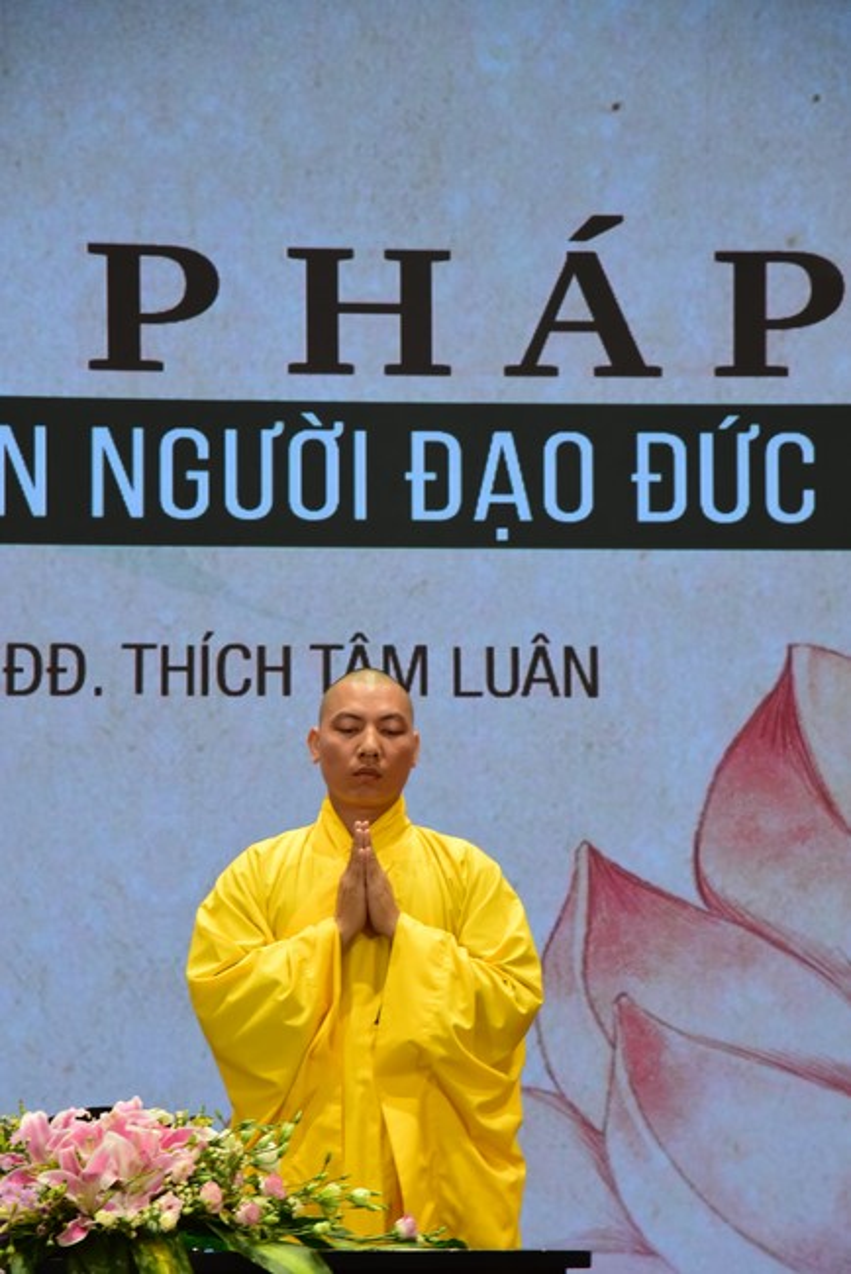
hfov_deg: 11.4
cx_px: 426
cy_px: 637
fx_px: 4250
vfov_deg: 17.1
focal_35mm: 120
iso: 2500
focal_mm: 120
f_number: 7.1
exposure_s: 1/60
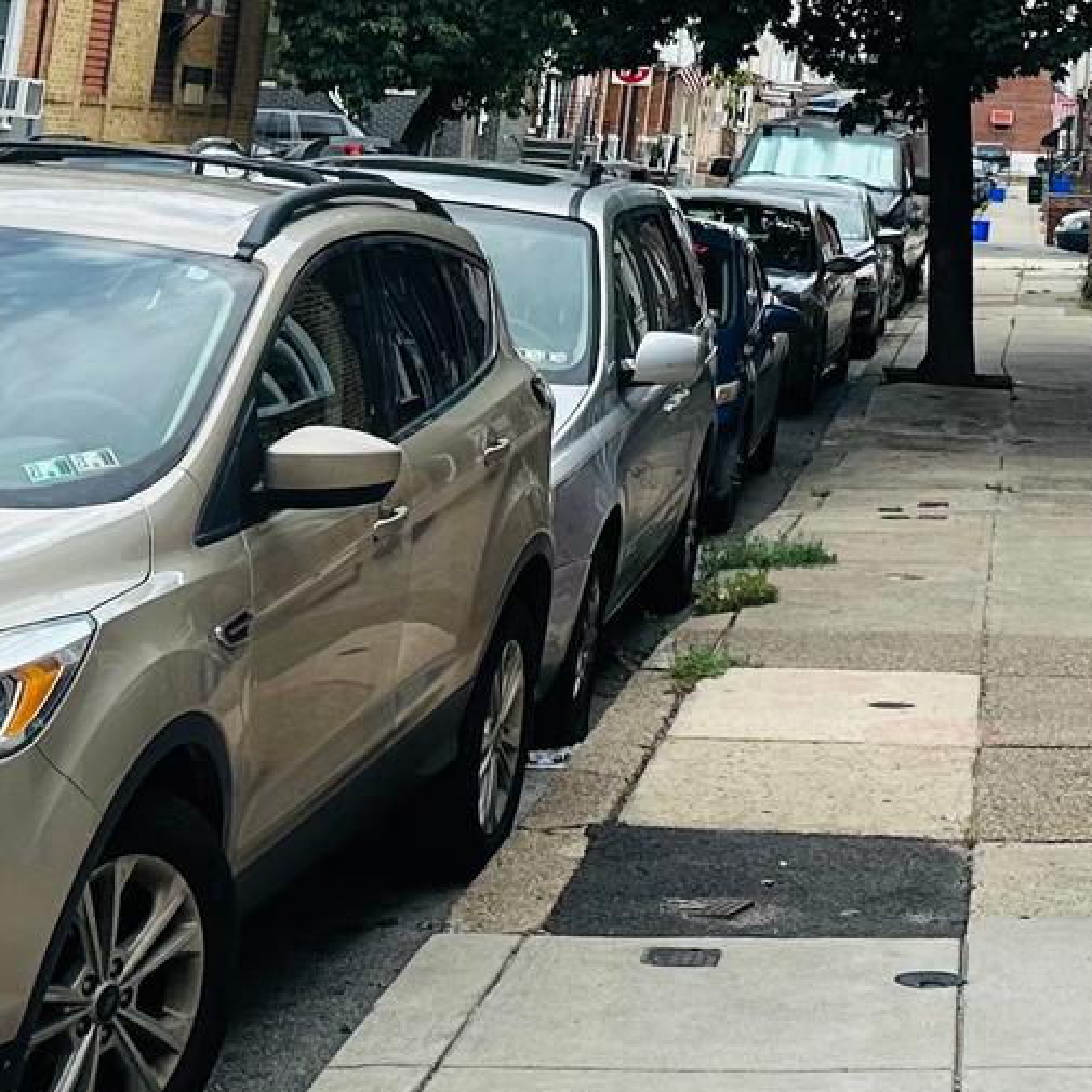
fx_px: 3069
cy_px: -294
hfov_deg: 19.4
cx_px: 1194
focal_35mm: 86
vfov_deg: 18.8
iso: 80
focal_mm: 6.86
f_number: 1.78
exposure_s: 1/2591
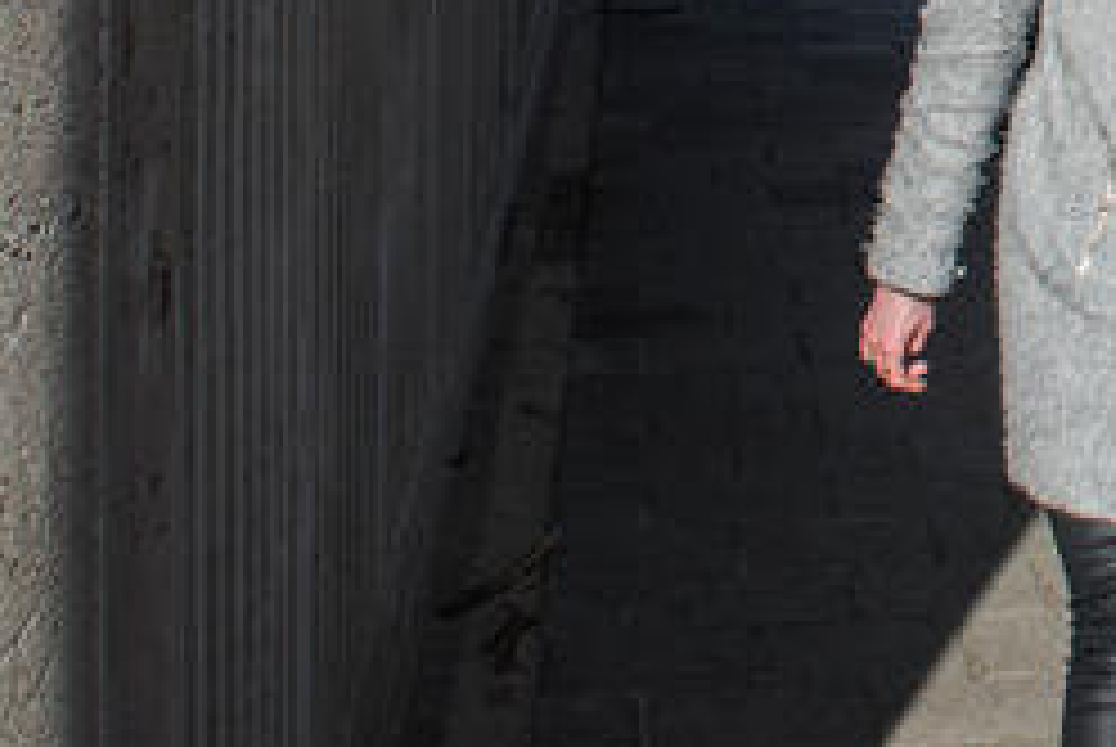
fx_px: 3600
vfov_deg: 11.1
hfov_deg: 15.8
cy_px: -596
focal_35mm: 116
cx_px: 1791
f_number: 11
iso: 500
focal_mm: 24
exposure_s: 1/500
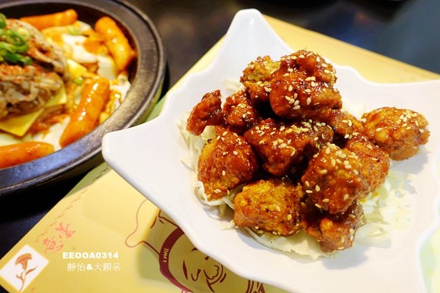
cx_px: 220
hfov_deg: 73.8
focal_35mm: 24
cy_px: 146
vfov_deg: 53.1
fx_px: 293
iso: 800
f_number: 2.5
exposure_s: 1/20
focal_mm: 8.8
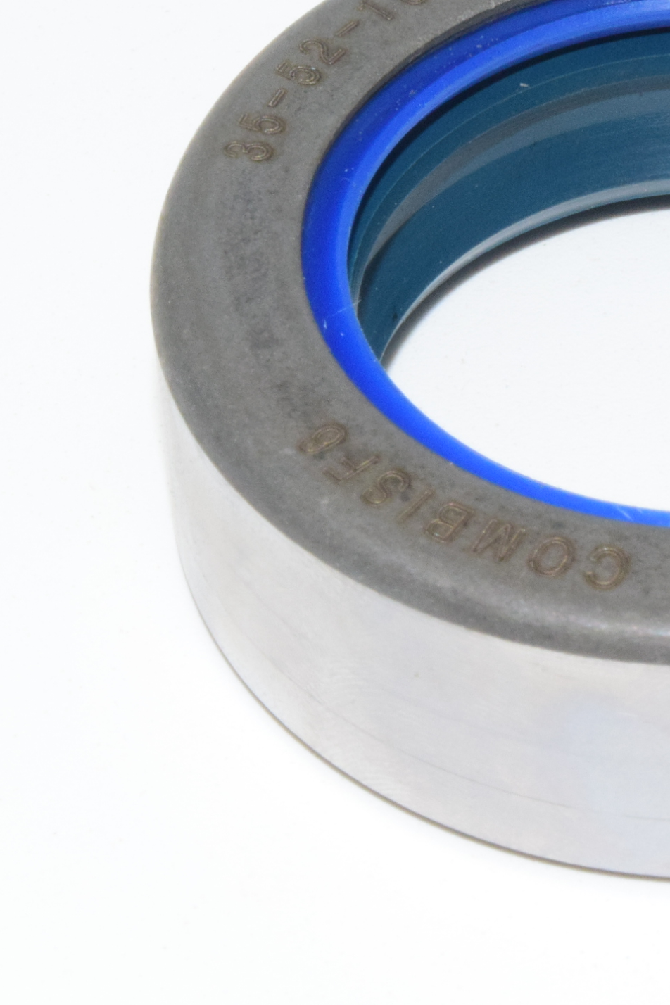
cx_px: 712
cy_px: 389
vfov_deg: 11.9
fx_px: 4831
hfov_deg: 7.9
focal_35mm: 173
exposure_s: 1/60
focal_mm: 55
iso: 1600
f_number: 36
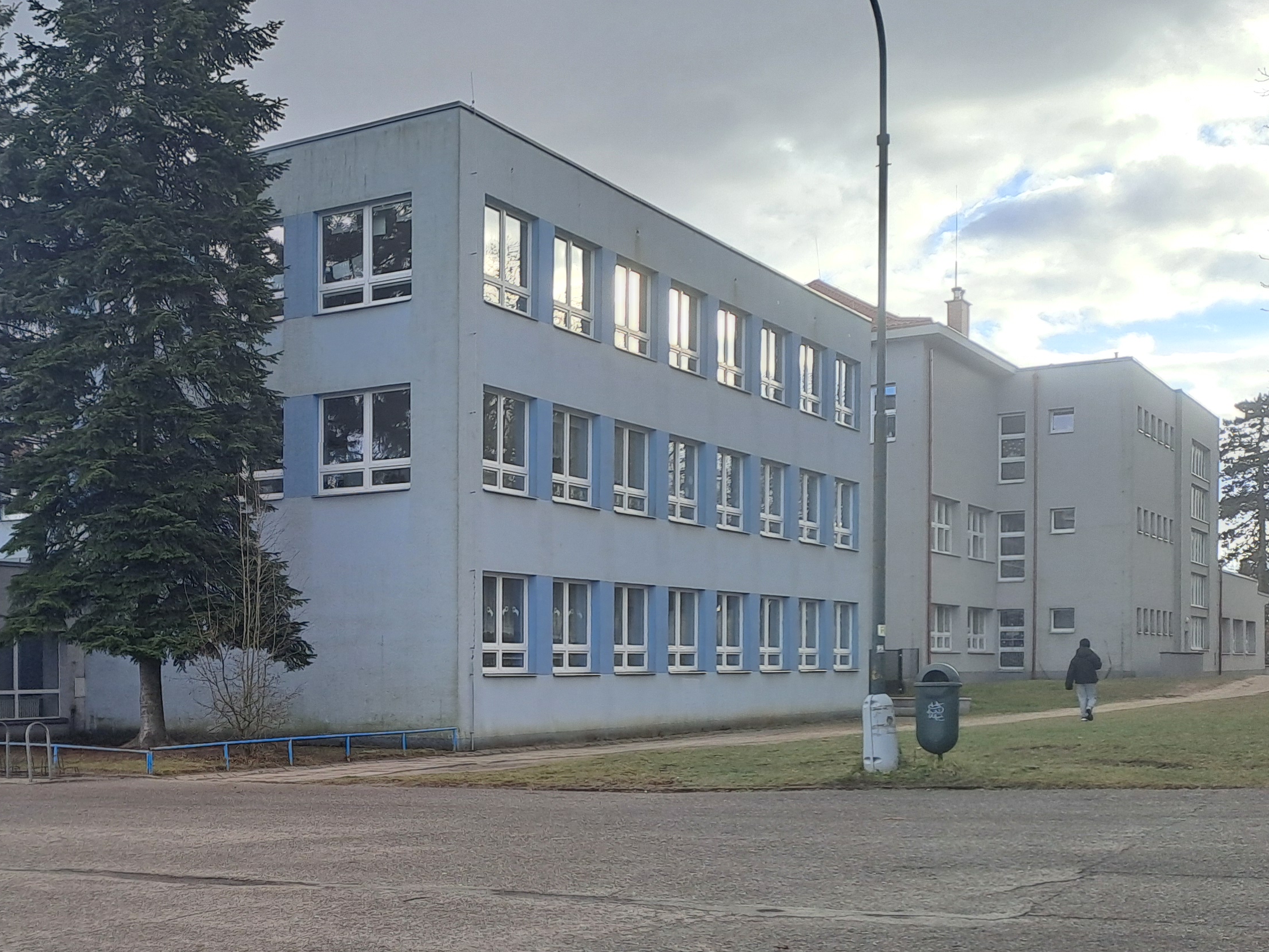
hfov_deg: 40.0
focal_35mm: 45
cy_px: 714
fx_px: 1650
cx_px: 212
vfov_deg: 31.6
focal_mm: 4.65
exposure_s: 1/276
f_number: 1.8
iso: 32
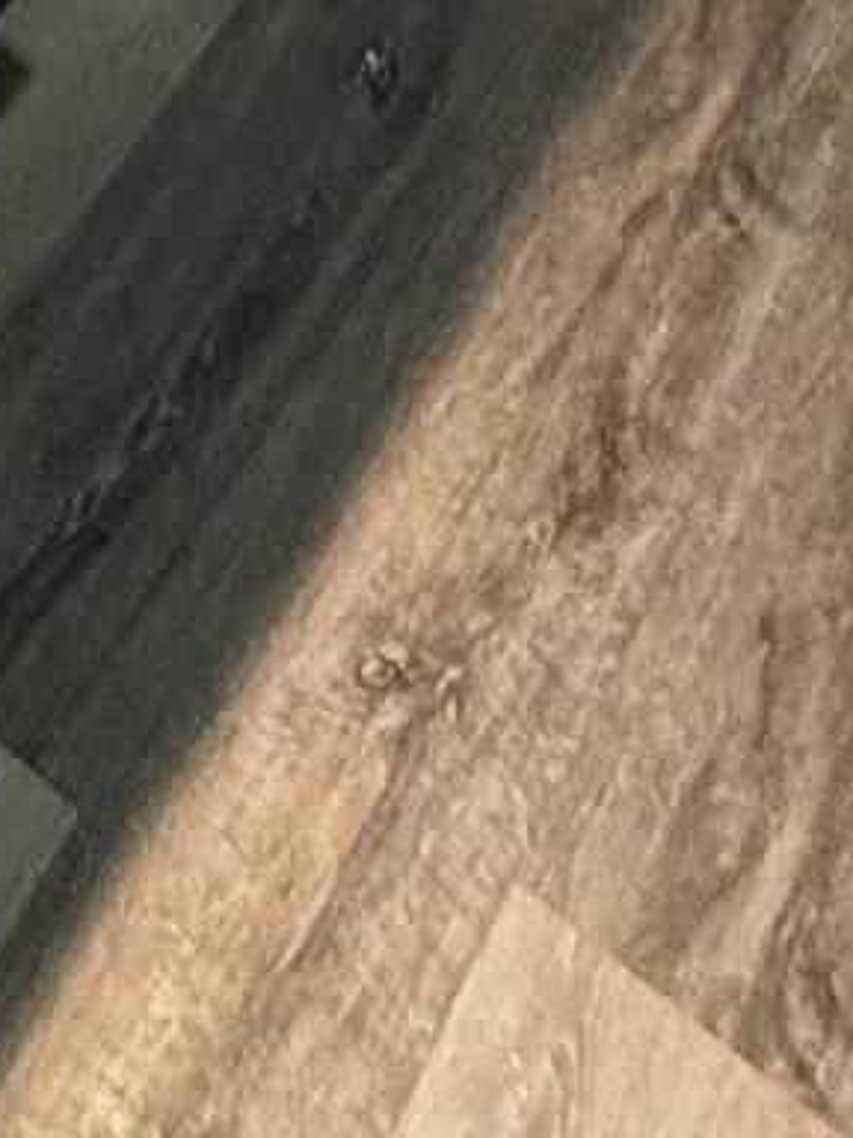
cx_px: -752
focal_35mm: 84
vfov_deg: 12.6
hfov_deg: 14.9
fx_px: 2760
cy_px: -2039
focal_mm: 2.22
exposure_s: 1/60
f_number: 2.2
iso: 400
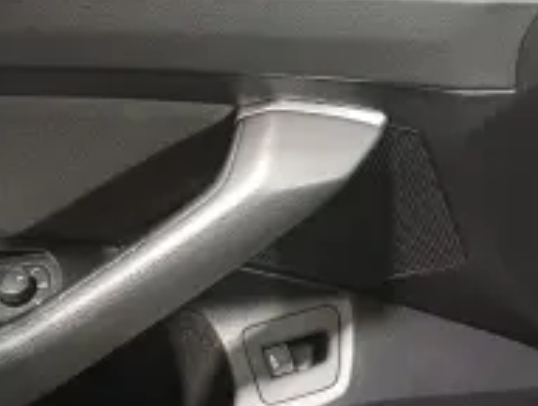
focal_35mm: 47
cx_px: 113
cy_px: 147
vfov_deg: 30.8
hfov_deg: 38.9
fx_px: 732
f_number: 1.8
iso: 640
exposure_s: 1/20
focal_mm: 4.65
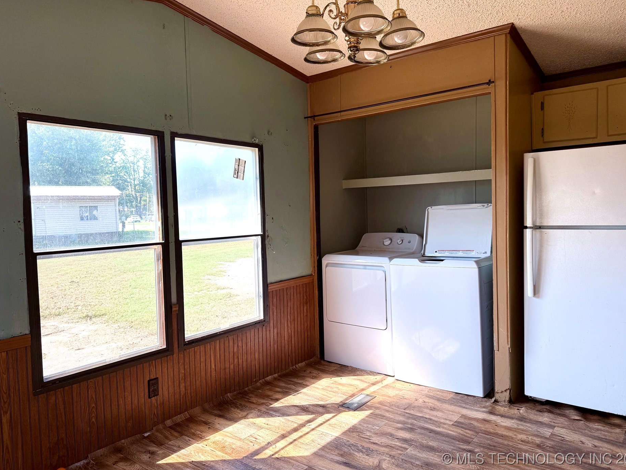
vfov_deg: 54.9
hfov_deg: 69.4
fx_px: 452
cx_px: 324
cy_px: 228
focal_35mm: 25
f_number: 1.78
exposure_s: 1/735
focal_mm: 6.76
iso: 80
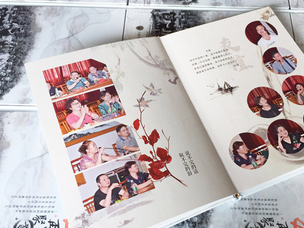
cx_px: 189
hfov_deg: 47.5
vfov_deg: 36.8
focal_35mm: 39
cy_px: 128
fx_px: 342
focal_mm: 4.15
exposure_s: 1/50
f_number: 2.2
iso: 40
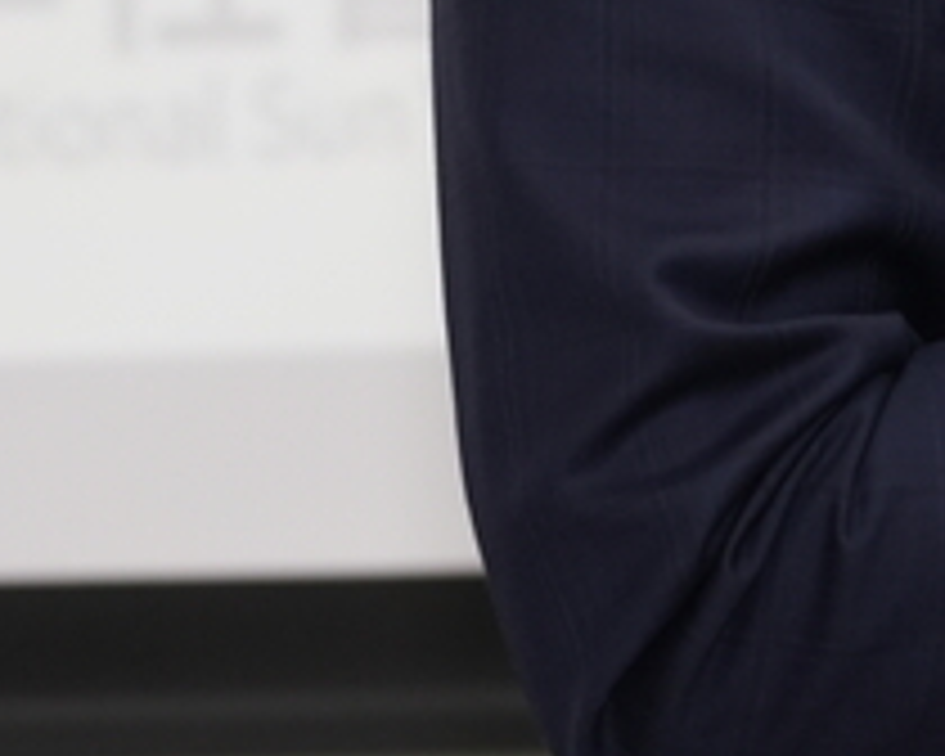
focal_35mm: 531
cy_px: -828
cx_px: 909
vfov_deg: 2.9
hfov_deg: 3.6
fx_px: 14851
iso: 800
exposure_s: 1/200
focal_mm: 99
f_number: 4
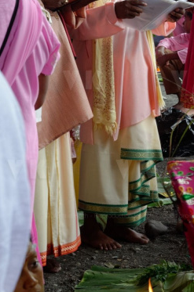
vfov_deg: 12.2
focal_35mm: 169
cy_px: 98
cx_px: 135
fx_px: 1372
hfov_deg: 8.1
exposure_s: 1/125
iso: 500
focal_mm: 70
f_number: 9
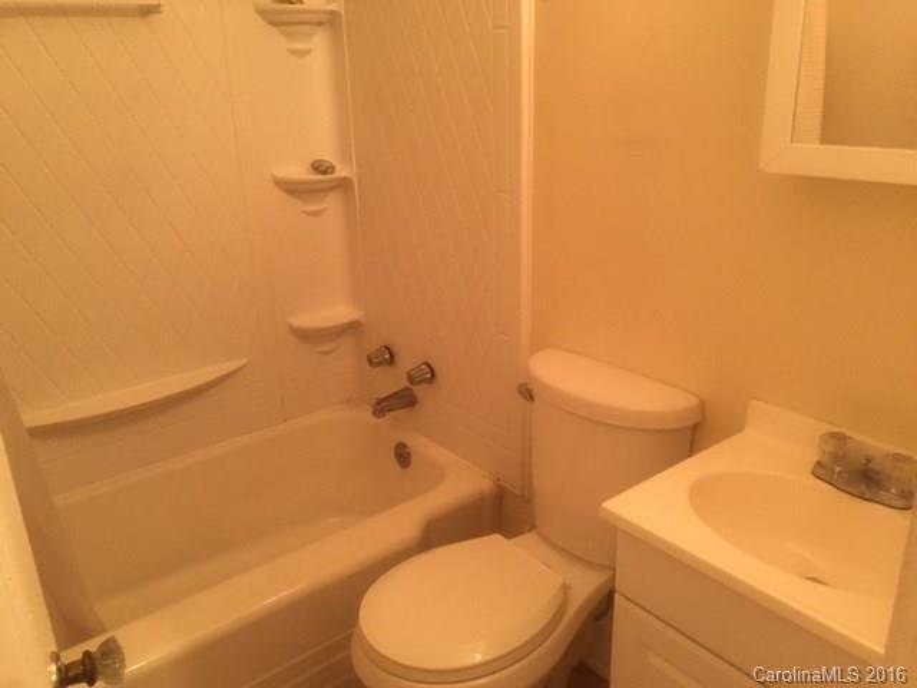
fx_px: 768
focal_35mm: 29
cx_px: 458
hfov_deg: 61.7
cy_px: 344
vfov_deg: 48.2
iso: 200
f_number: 2.2
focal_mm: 4.15
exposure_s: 1/30
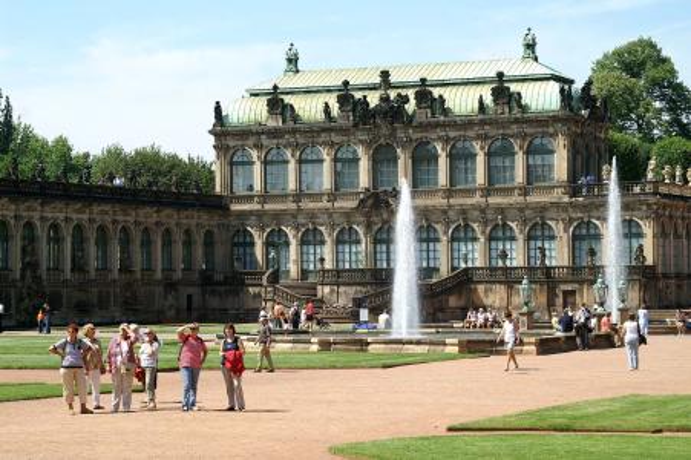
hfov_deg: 19.5
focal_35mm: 105
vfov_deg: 13.0
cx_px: 346
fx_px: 2014
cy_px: 230
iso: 100
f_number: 8
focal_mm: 70
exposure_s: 1/200
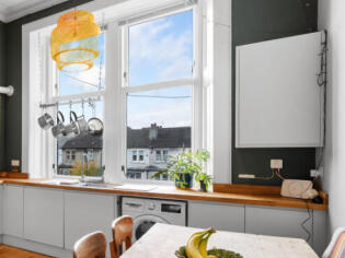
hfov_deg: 51.0
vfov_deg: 49.1
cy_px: 167
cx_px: -1
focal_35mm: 28
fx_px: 279
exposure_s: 1/13
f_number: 8
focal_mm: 14
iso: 640
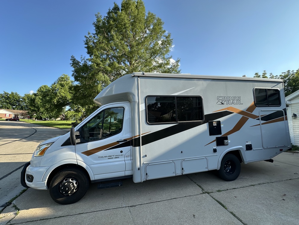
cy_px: 112
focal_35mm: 14
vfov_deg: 85.7
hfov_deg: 102.1
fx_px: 121
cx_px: 150
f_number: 2.2
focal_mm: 2.22
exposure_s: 1/493
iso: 40
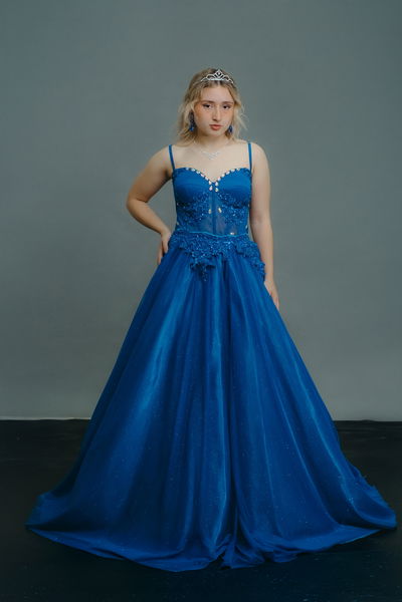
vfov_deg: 37.5
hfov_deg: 25.5
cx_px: 201
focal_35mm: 53
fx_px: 888
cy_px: 301
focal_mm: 35
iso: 800
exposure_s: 1/125
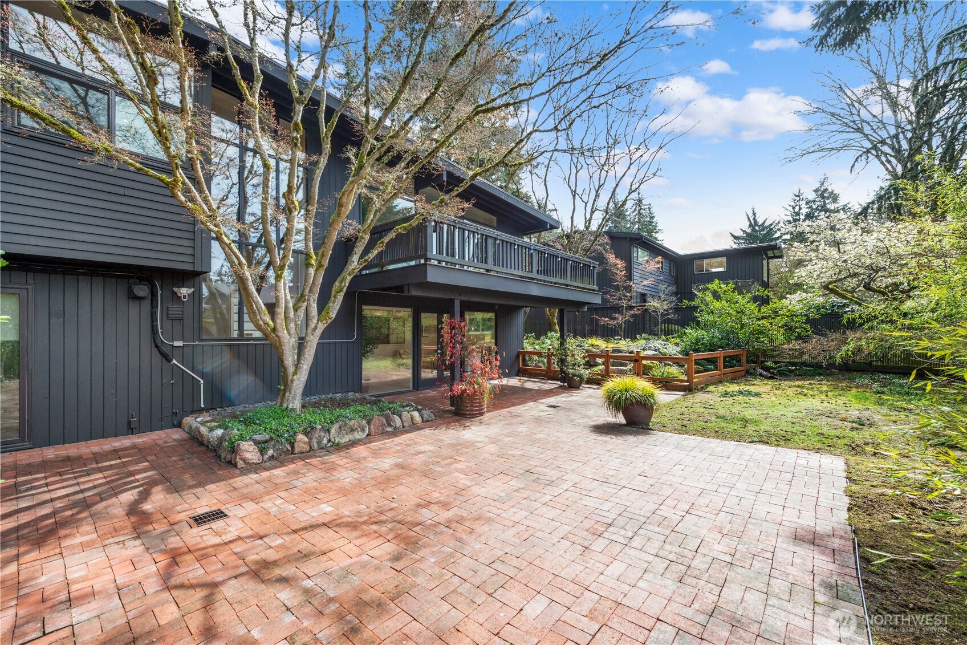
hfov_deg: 100.4
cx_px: 484
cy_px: 322
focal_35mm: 15
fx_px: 403
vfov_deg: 77.3
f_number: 7.1
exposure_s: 1/500
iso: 640
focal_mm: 15
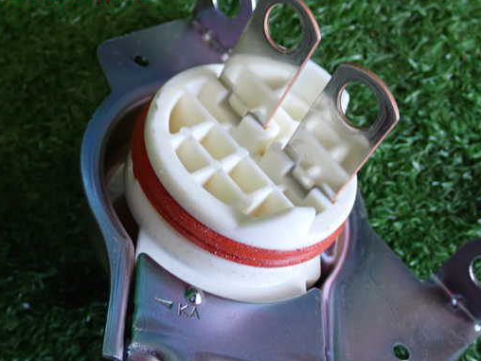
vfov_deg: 24.8
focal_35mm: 59
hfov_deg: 32.7
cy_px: 192
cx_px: 258
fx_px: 820
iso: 250
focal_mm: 9.01
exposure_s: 1/50
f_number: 3.2
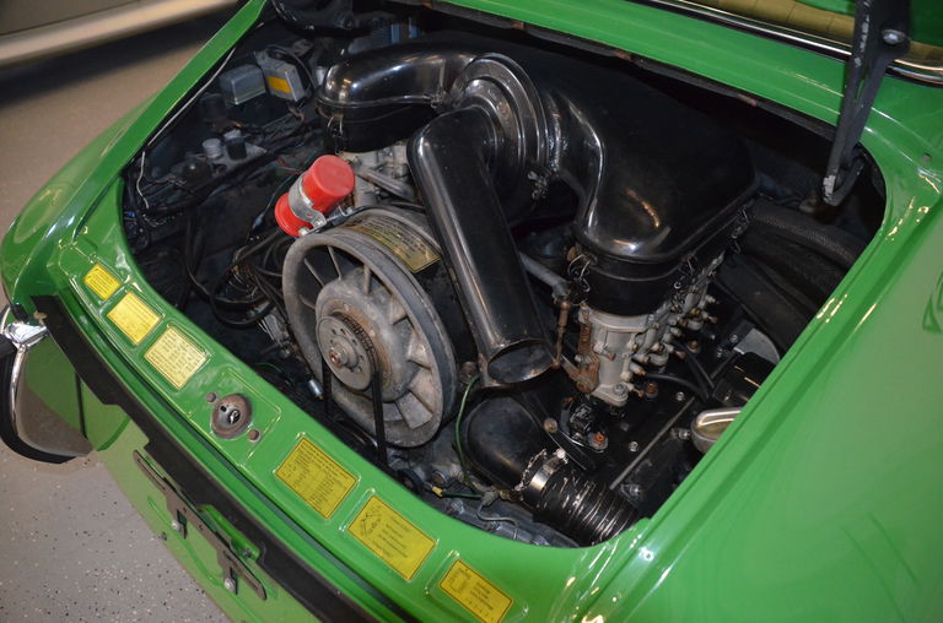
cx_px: 472
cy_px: 312
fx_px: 705
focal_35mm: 27
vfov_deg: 47.7
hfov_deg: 67.5
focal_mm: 18
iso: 3200
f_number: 3.5
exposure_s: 1/60
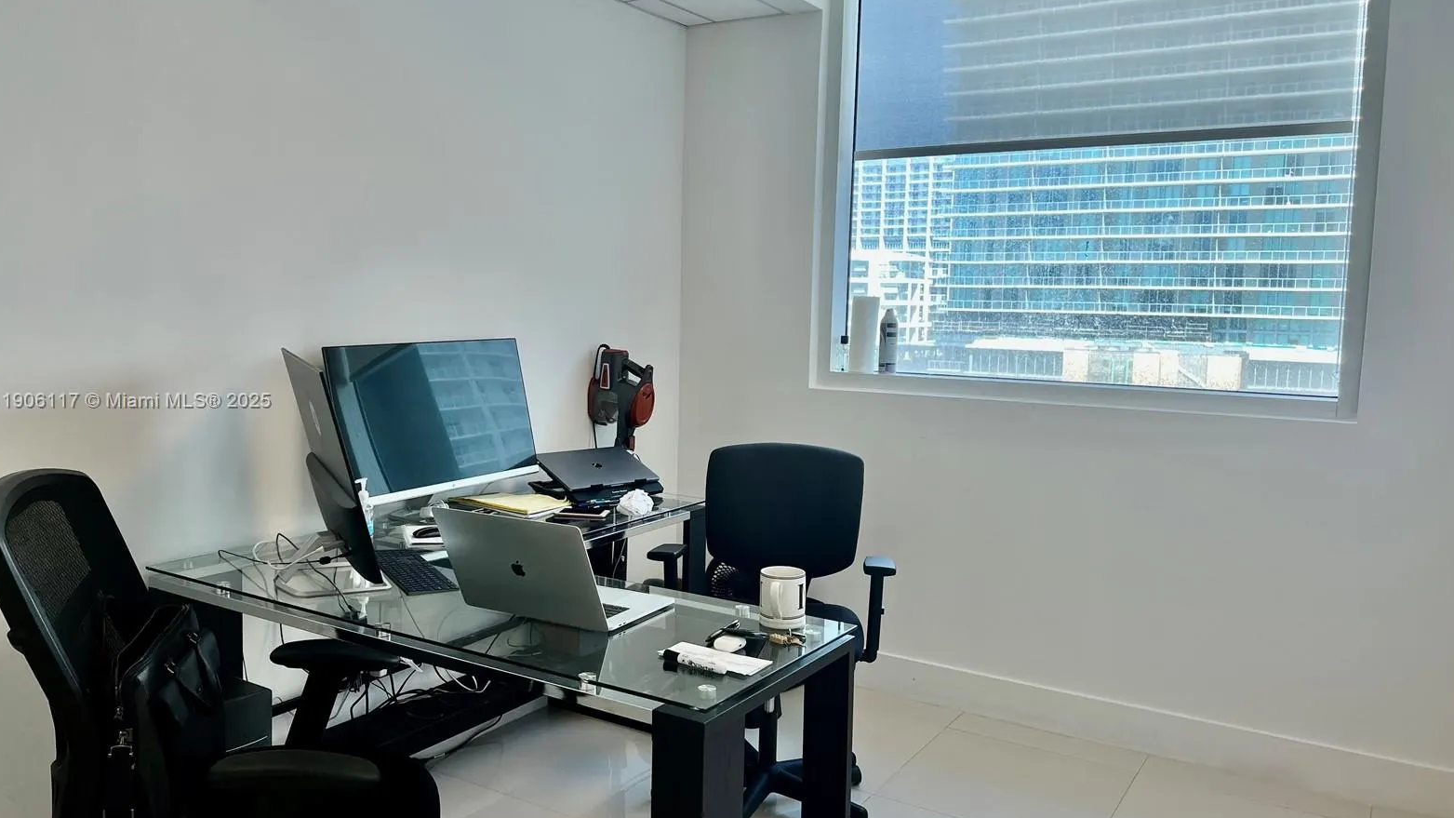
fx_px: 1118
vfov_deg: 40.2
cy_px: 402
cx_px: 717
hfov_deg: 66.1
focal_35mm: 29
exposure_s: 1/158
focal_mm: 5.7
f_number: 1.5
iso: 50
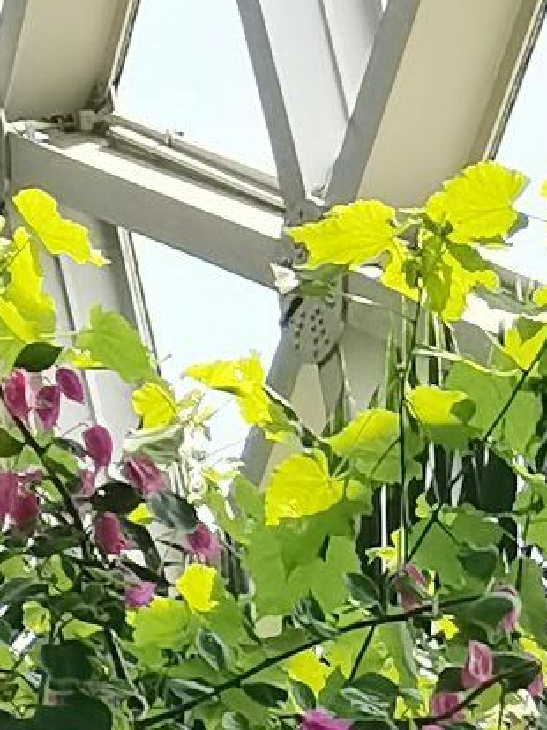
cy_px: 2207
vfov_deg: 7.5
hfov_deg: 6.2
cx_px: -572
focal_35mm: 231
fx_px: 4872
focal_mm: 5.58
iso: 50
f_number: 1.8
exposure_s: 1/385
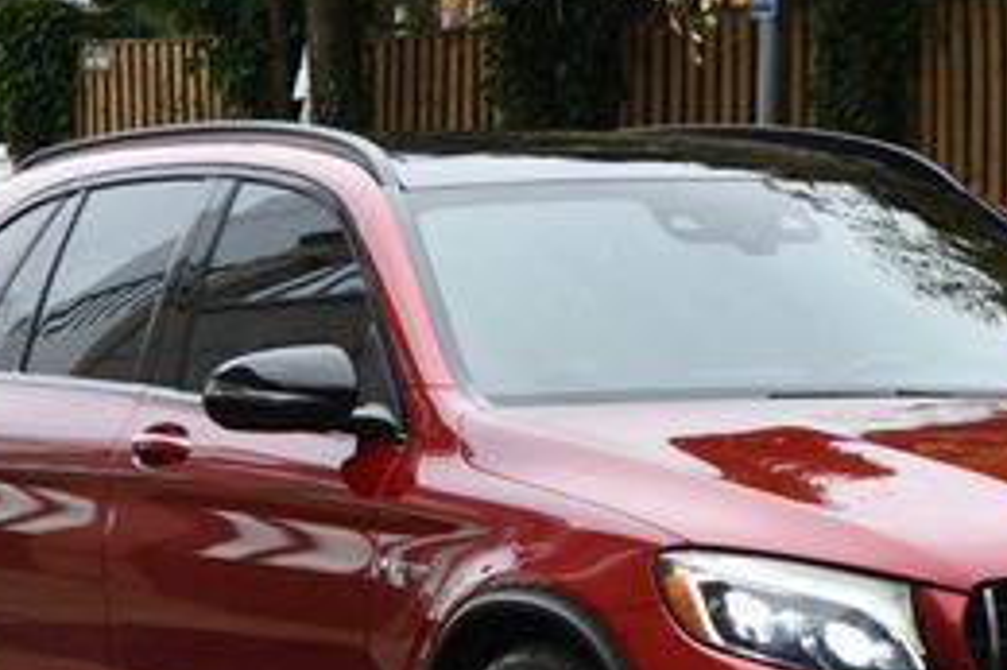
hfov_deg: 6.2
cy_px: 368
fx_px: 9281
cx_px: 689
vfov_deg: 4.1
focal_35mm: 332
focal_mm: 90
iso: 320
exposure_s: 1/250
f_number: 5.6
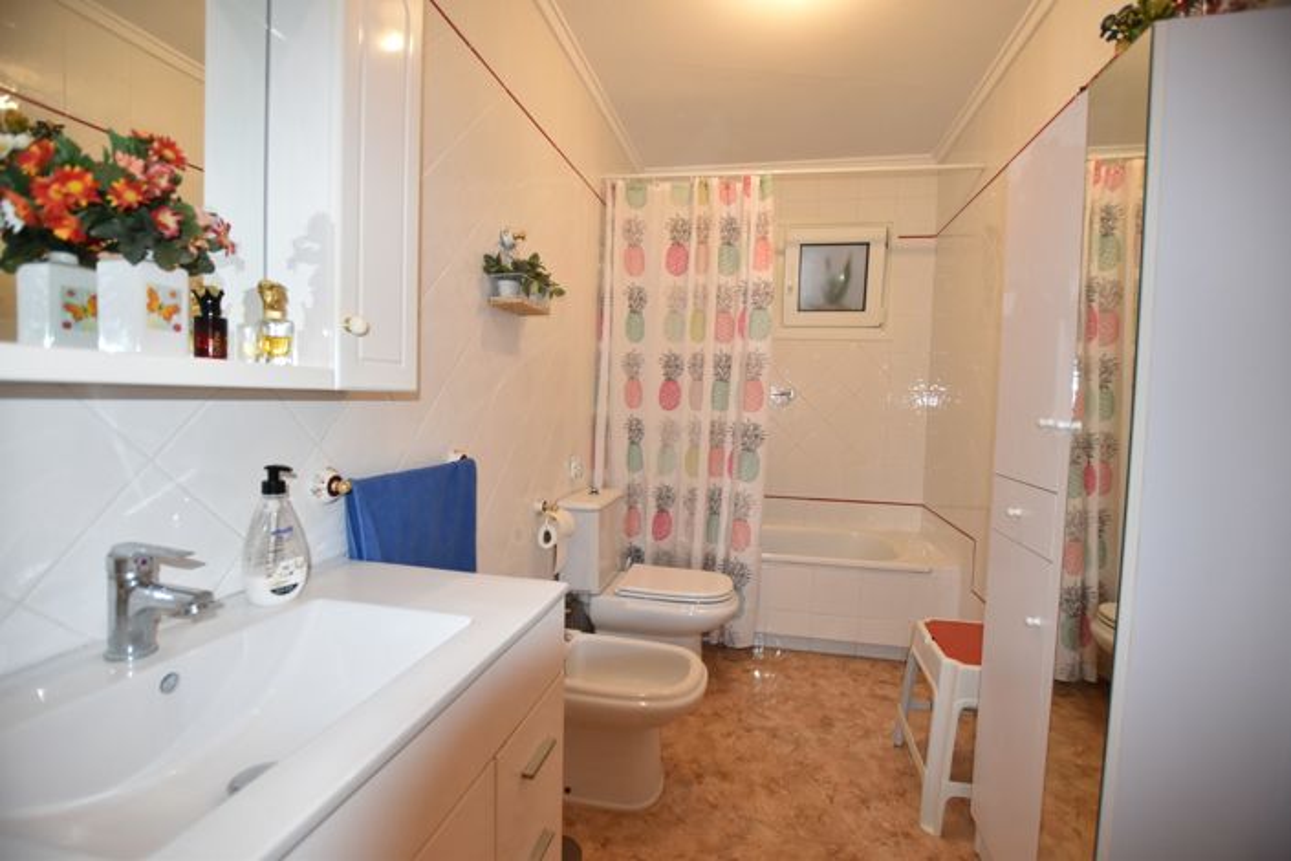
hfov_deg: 100.4
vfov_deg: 77.3
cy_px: 430
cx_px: 646
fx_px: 538
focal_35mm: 15
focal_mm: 10
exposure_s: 1/200
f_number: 3.5
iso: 1000
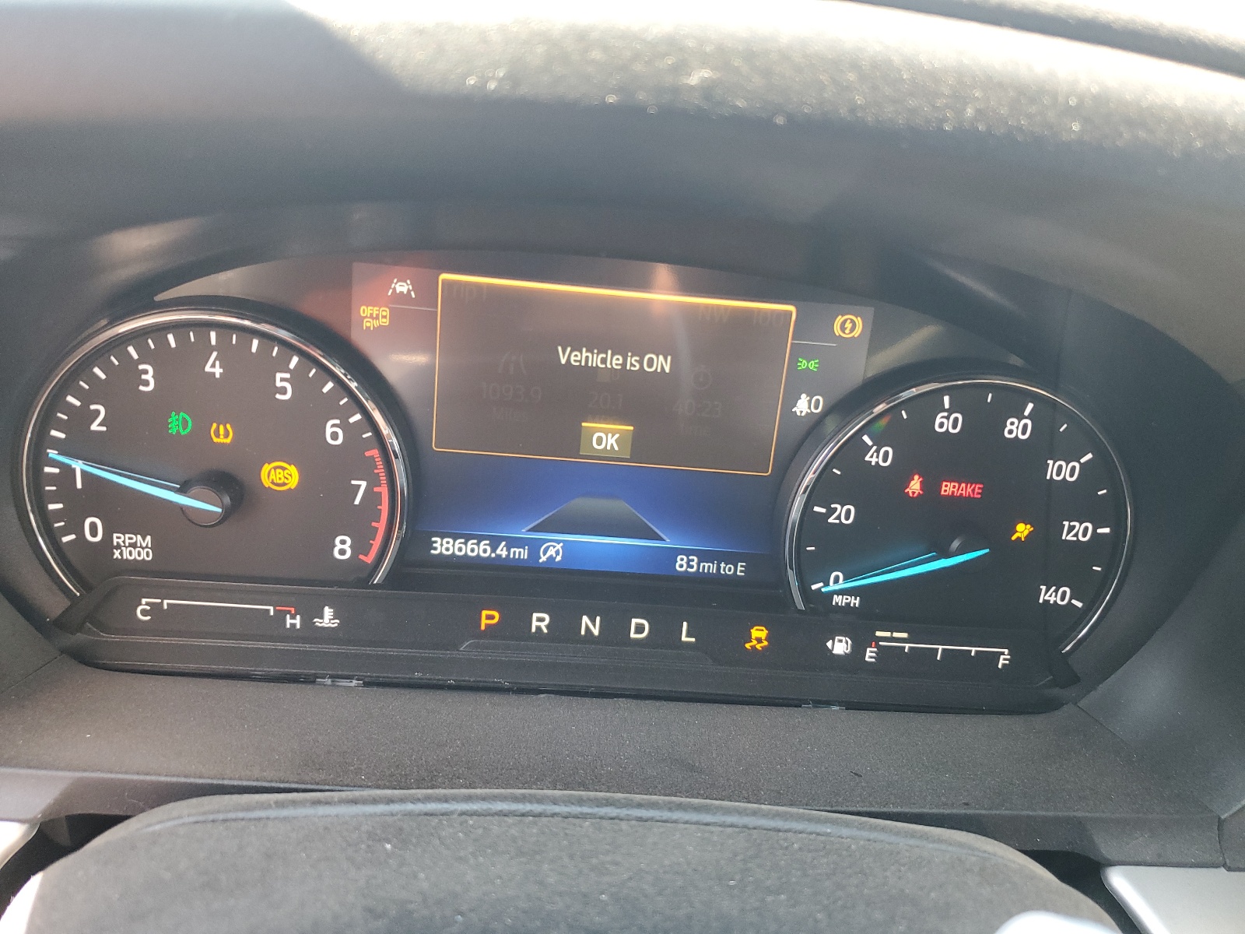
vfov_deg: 53.1
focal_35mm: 26
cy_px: 467
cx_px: 622
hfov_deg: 67.3
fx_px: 935
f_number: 1.5
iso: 96
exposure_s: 1/60.2
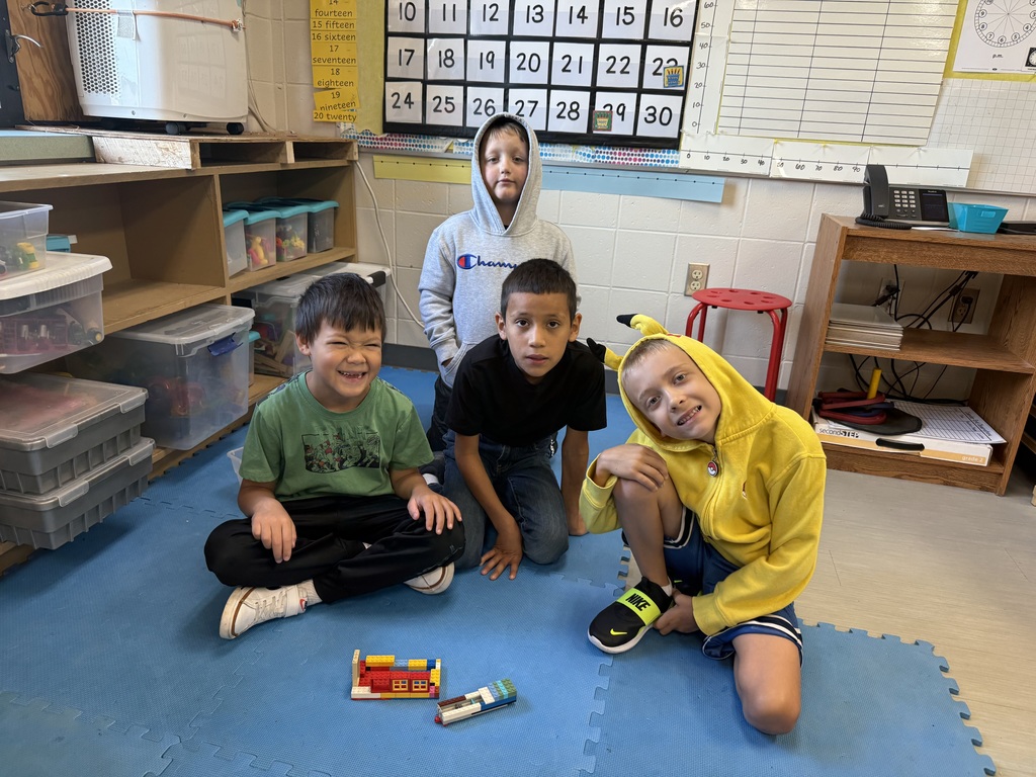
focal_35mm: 24
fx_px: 718
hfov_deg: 71.6
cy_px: 388
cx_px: 518
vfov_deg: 56.8
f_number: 1.78
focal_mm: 6.76
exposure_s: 1/120
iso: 200
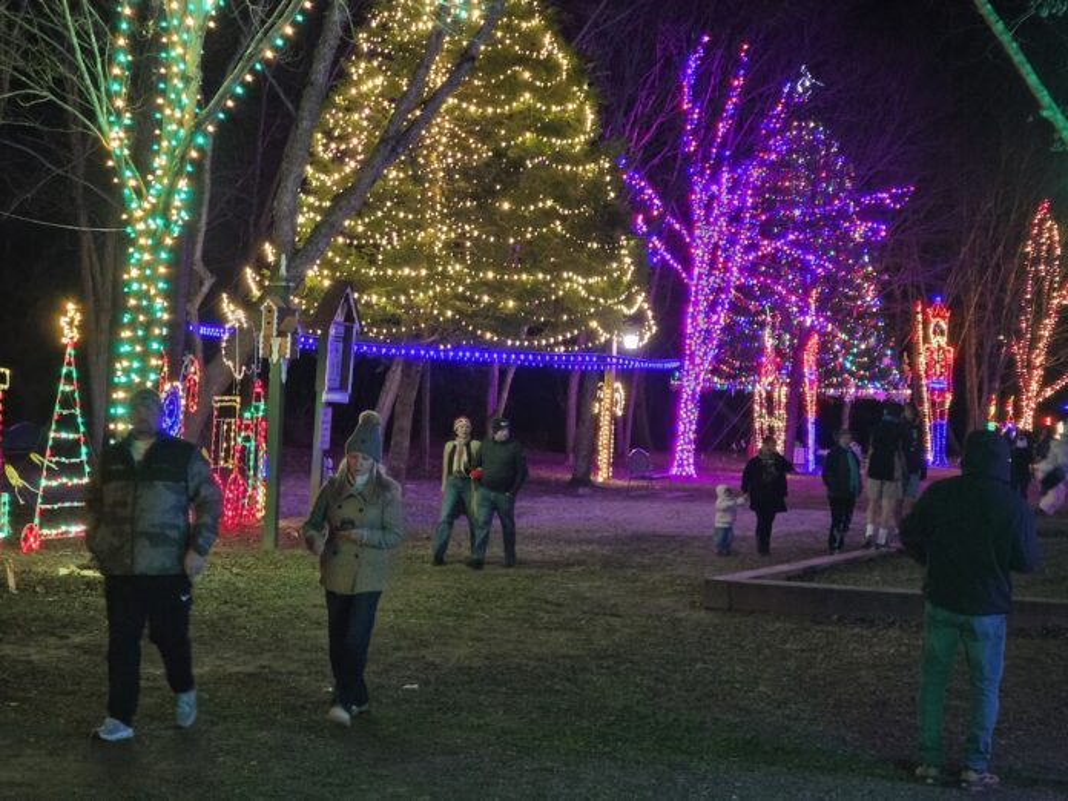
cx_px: 534
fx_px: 2129
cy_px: 400
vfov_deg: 21.3
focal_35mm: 69
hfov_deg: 28.2
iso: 800
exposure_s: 1/30
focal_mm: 7.9
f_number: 2.4
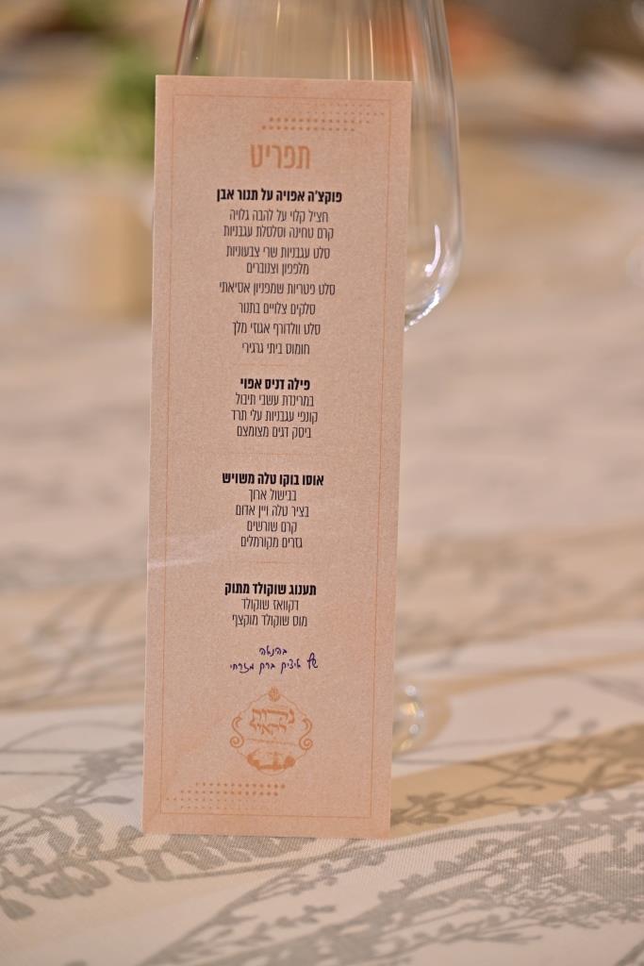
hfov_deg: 17.5
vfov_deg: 26.0
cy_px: 483
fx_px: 2092
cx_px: 322
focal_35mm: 78
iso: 640
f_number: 4
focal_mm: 78
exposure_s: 1/100
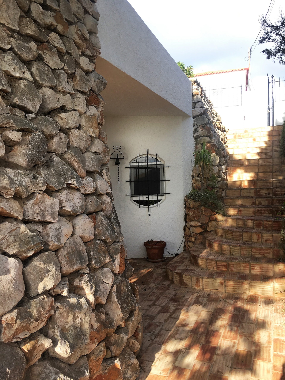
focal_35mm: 29
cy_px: 190
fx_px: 318
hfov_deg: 48.2
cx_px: 142
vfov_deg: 61.7
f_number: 2.2
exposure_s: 1/496
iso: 25
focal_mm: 4.15
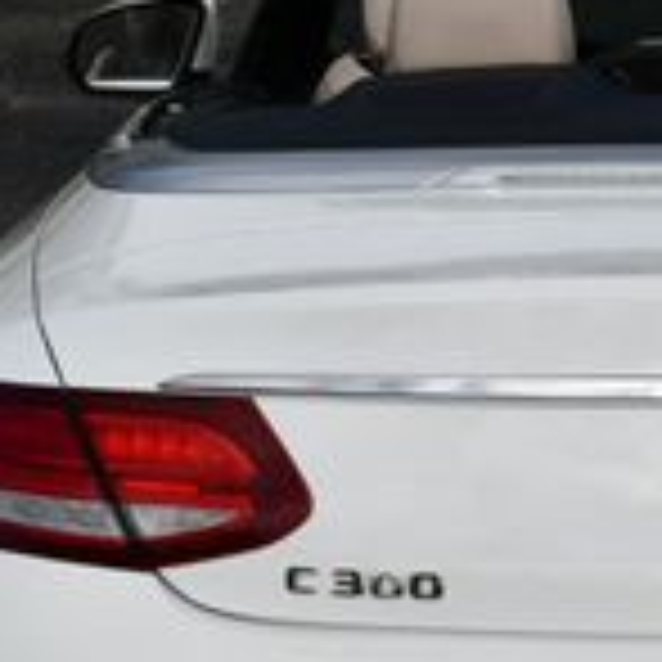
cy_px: 410
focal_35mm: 208
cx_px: 775
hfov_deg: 8.3
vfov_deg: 8.4
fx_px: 4500
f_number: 9
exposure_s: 1/320
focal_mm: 28
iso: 100
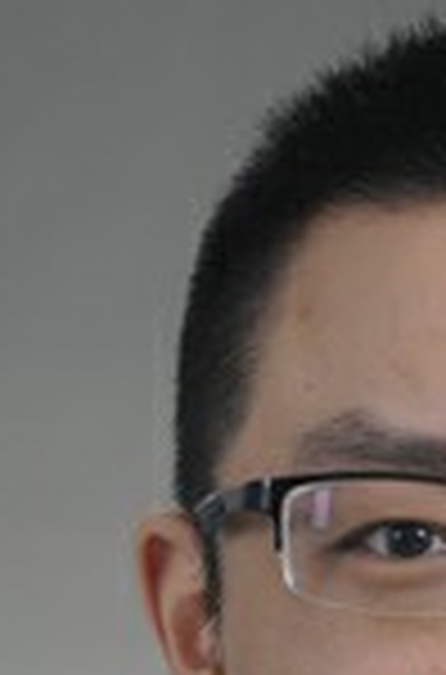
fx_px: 7195
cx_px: 577
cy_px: 817
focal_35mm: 385
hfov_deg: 3.5
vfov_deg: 5.4
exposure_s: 1/125
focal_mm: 85
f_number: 5.6
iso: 160
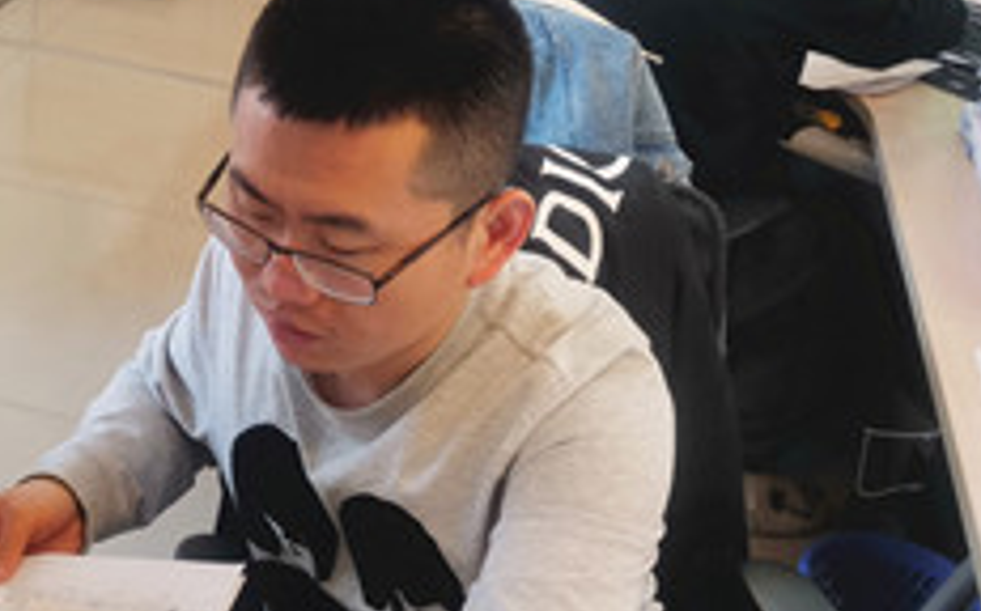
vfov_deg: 20.8
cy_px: 185
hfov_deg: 32.2
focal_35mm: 62
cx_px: 208
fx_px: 1656
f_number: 1.6
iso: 200
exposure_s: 1/50
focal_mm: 5.56
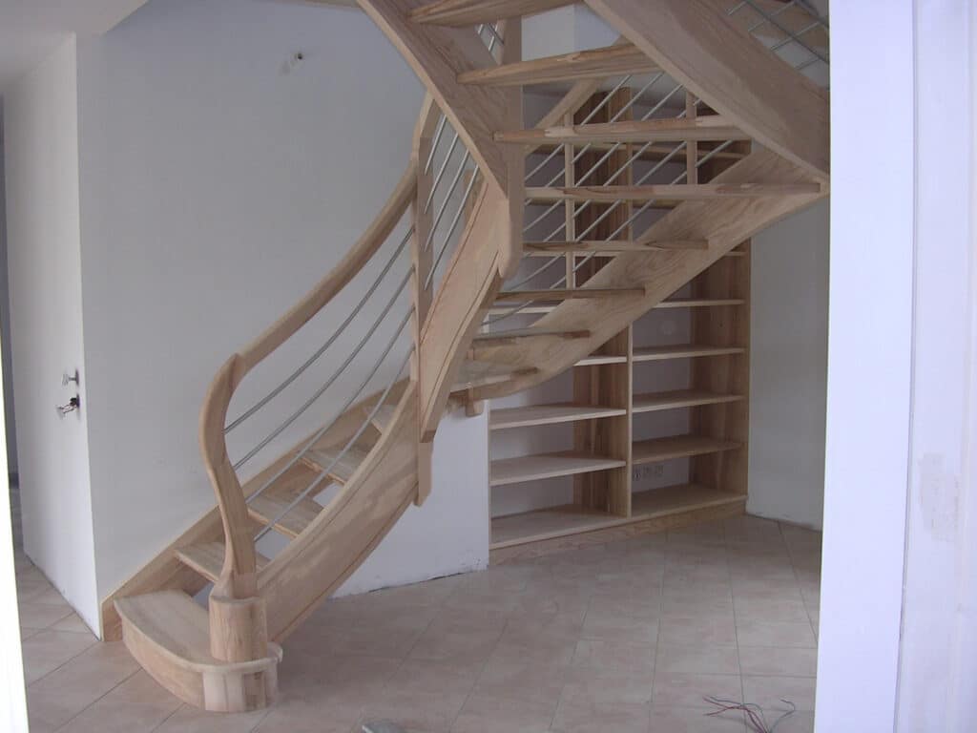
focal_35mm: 38
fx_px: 1073
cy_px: 366
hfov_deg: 49.0
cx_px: 488
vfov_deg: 37.7
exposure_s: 1/30
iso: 100
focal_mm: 5.8
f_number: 2.8
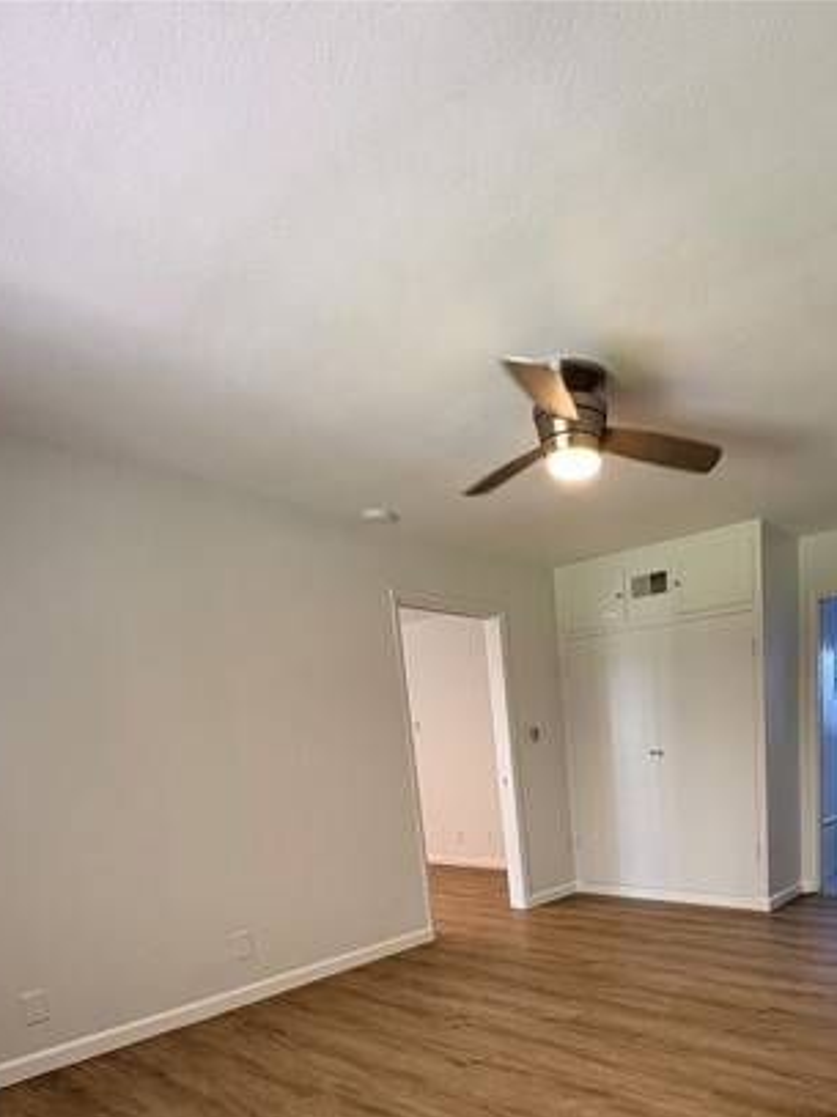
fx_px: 710
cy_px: 875
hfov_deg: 58.1
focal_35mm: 22
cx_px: 620
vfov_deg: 69.8
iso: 160
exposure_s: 1/60
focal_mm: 2.22
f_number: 2.2
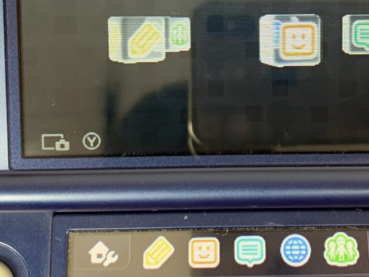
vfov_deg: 25.9
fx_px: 597
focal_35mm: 56
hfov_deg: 34.1
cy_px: 74
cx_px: 240
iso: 320
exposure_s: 1/40
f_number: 1.8
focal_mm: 4.25
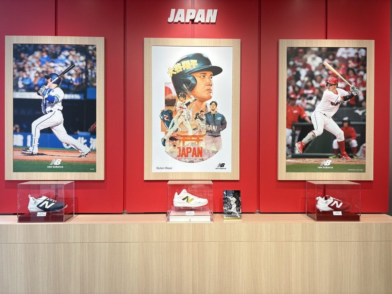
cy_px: 147
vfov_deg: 53.1
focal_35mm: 26
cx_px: 196
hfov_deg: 67.3
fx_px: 294
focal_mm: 5.96
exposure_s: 1/122
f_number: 1.6
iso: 64
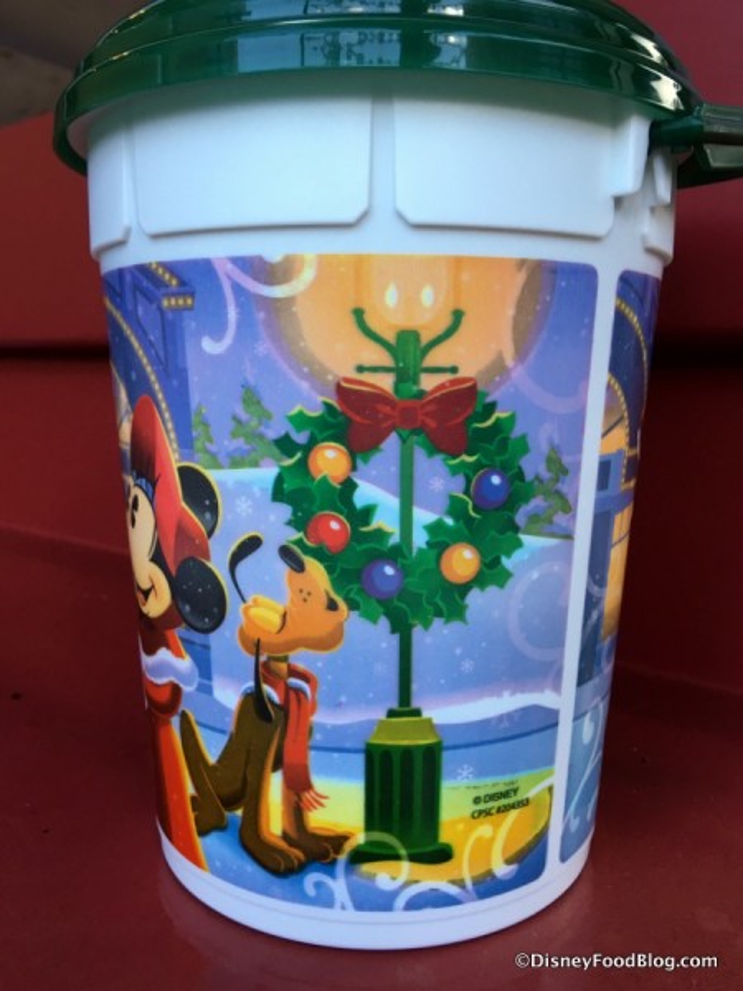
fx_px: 830
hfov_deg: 48.2
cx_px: 372
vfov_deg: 61.7
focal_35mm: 29
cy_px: 496
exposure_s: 1/40
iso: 25
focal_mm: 4.15
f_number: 2.2
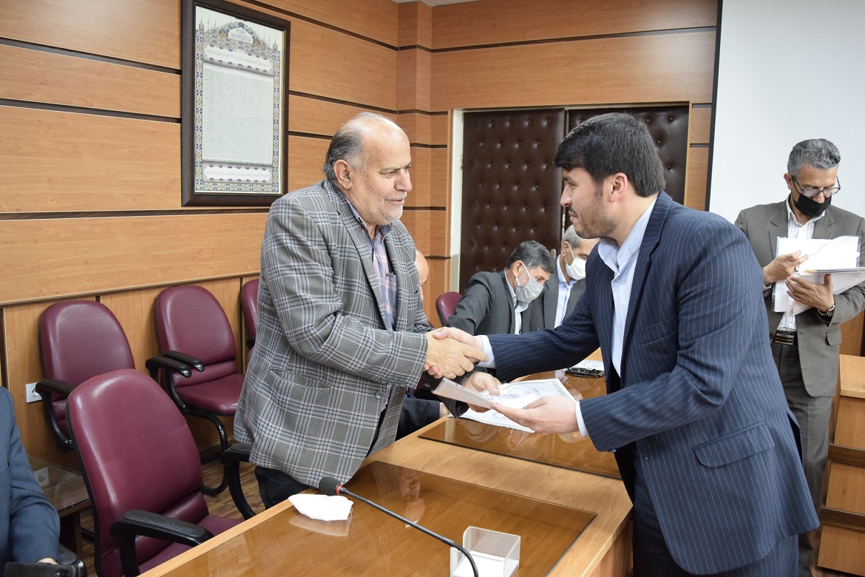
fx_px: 721
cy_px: 288
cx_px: 432
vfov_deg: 43.6
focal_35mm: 30
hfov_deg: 61.9
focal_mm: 20
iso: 1250
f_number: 4
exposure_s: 1/60
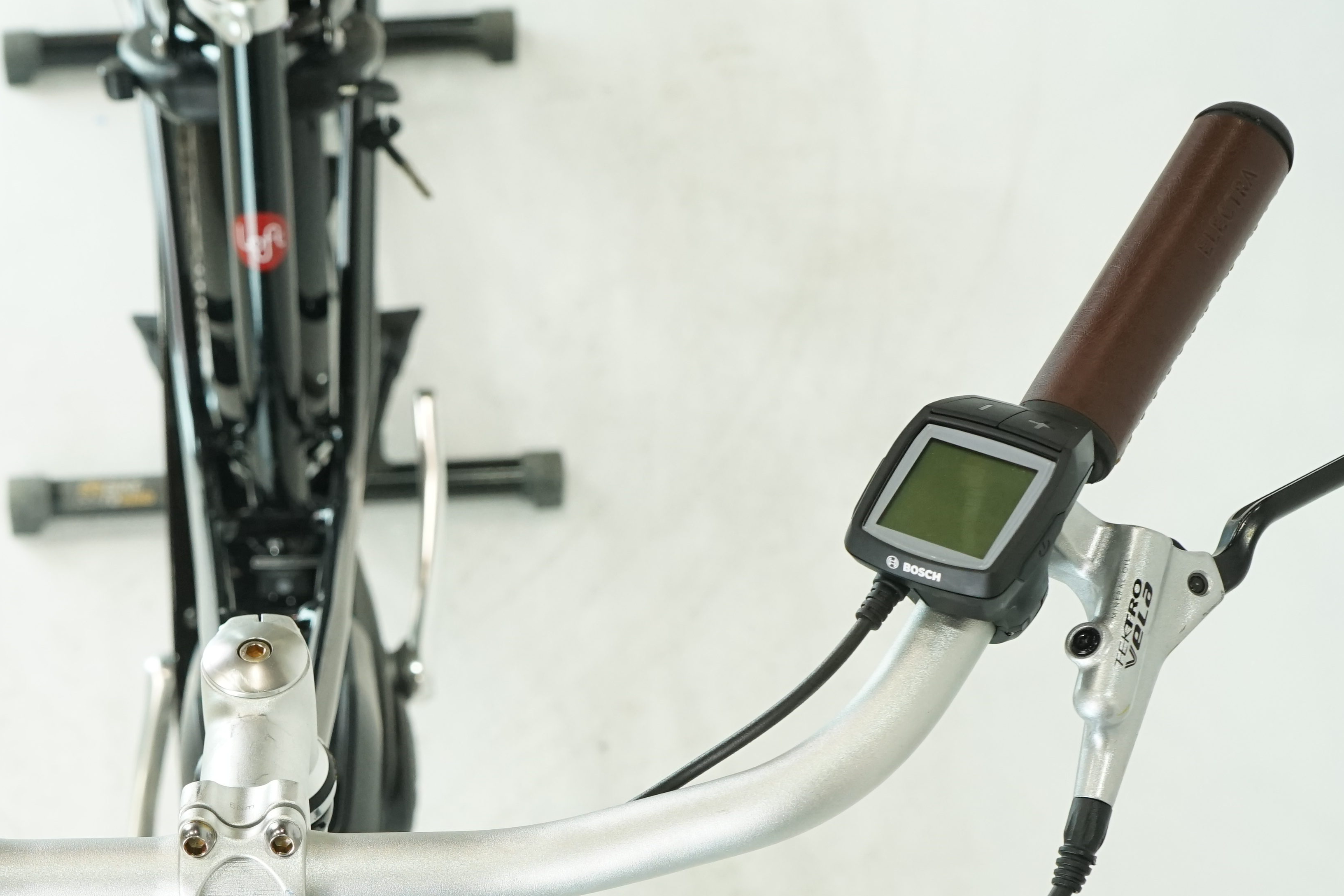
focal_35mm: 68
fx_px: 2538
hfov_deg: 29.2
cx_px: 344
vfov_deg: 19.8
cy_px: 717
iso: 1600
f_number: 5.6
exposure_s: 1/200
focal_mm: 37
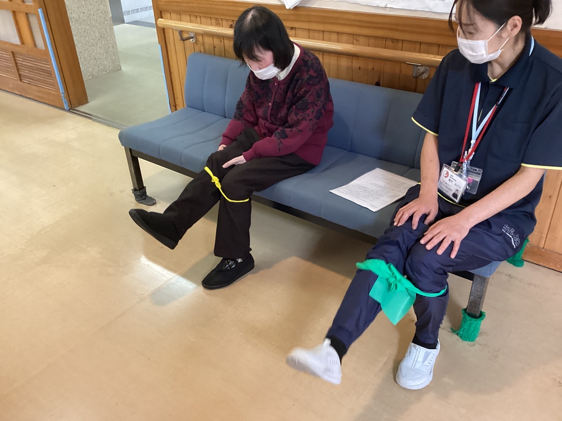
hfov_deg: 58.4
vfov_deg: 45.4
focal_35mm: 31
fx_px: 503
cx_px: 281
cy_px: 210
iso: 250
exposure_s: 1/33
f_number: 2.4
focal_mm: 3.3
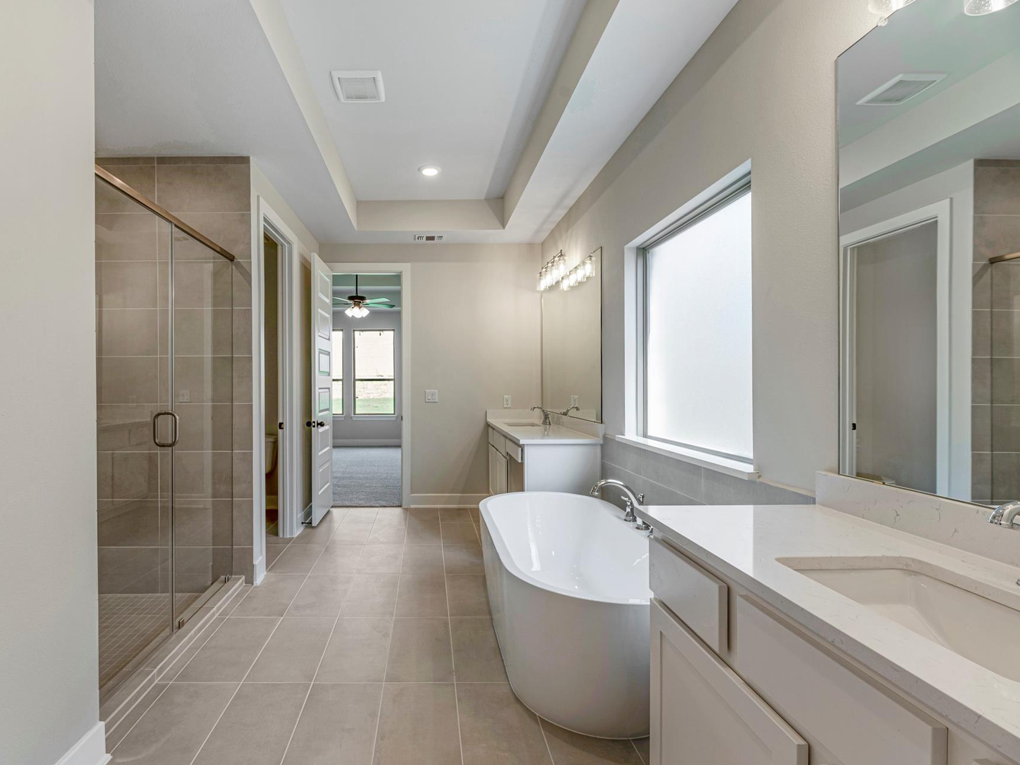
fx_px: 471
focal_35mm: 16
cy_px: 391
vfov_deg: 78.1
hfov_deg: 93.6
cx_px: 422
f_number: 8
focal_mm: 14
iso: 100
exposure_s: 1/125
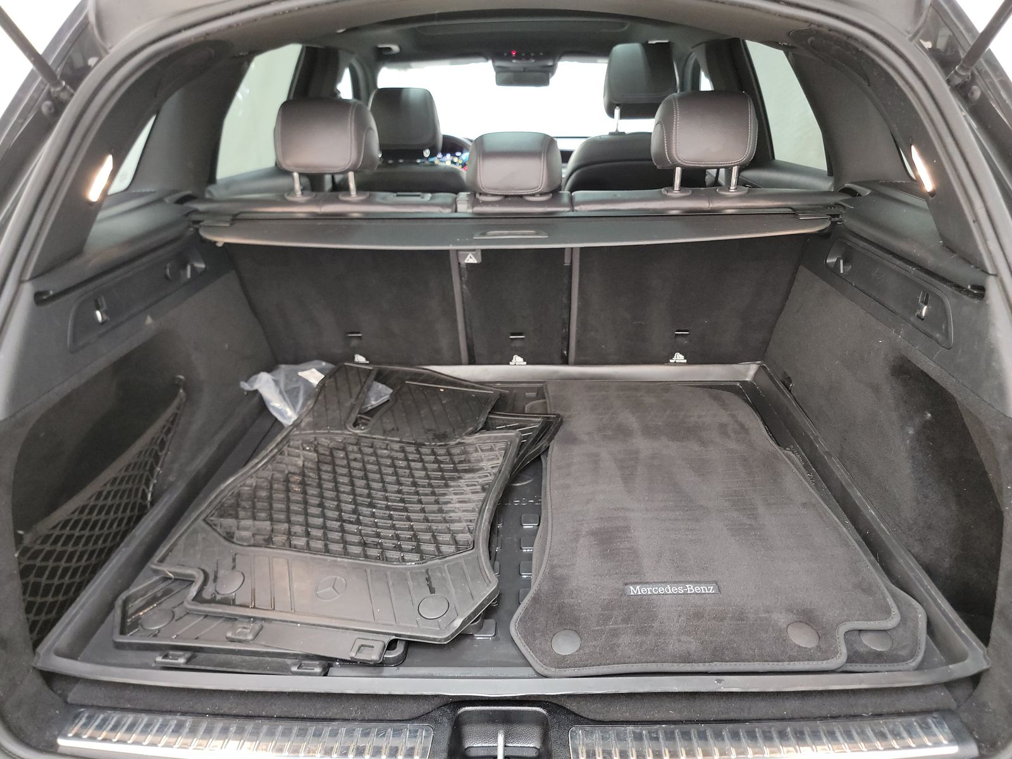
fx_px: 702
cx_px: 506
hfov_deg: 71.6
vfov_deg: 56.8
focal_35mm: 24
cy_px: 380
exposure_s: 1/14
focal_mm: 6.7
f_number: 1.8
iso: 759
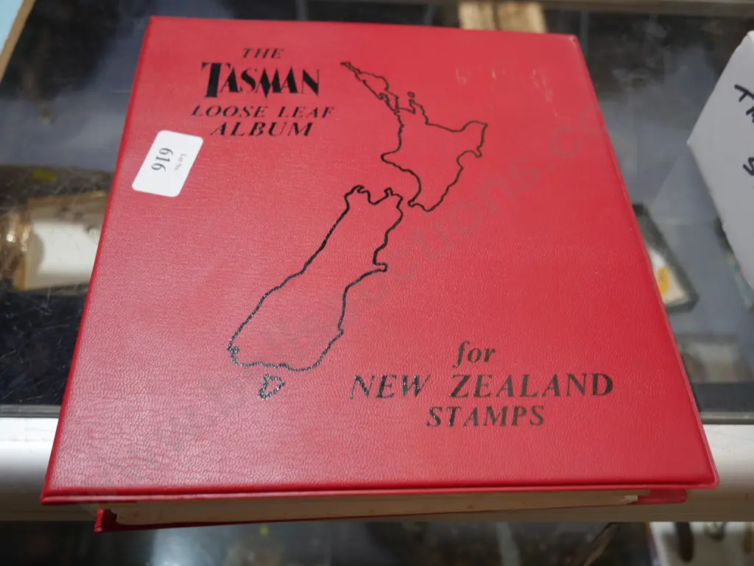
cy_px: 283
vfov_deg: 44.2
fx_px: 697
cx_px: 377
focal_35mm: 32
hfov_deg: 56.8
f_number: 3.6
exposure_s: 1/60
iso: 200
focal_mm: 16
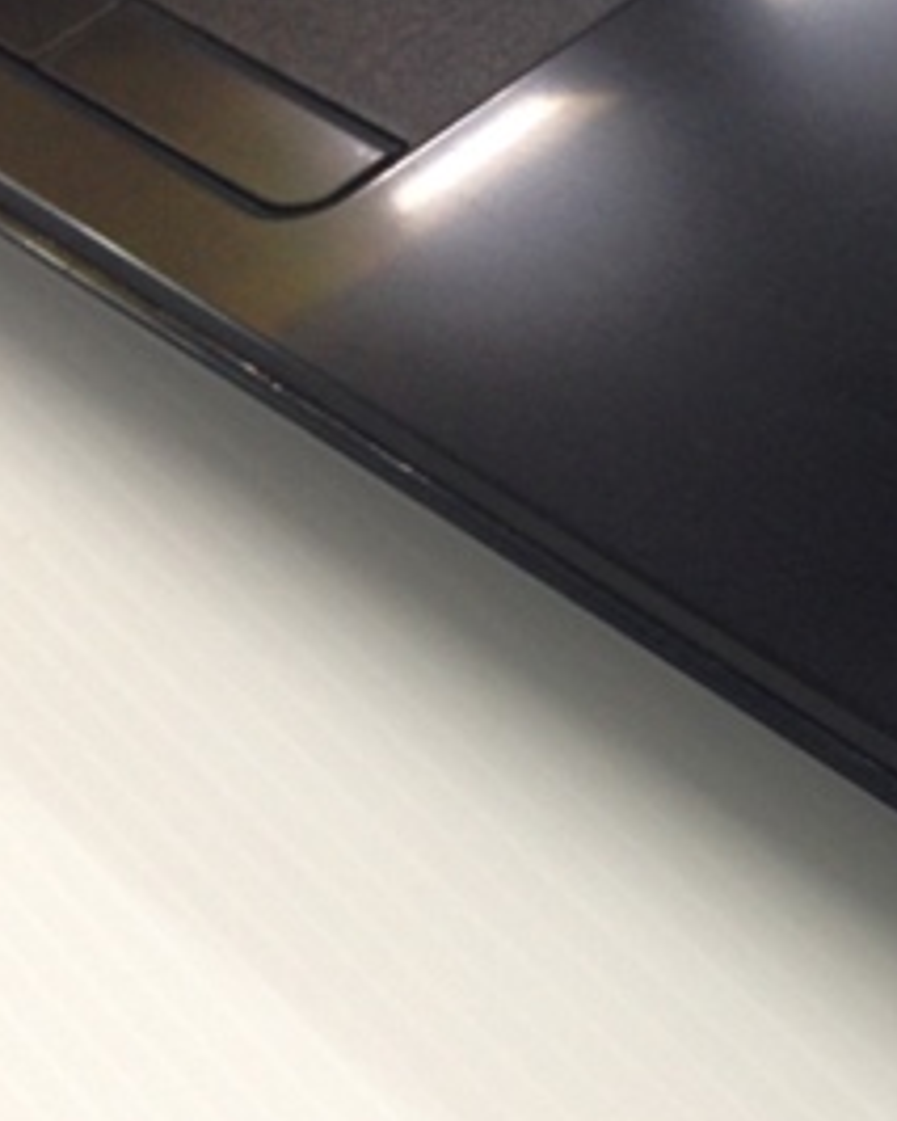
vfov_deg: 19.6
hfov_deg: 14.3
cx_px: 1541
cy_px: 240
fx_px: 3217
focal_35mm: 97
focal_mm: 4.12
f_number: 2.4
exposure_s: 1/20
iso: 80
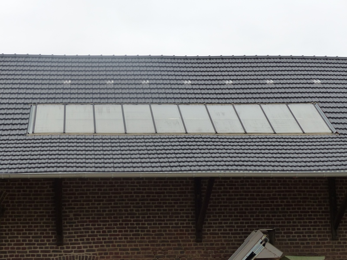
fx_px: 812
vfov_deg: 18.2
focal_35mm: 81
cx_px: 174
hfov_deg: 24.1
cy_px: 130
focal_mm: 14.5
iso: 160
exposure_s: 1/100
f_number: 3.5
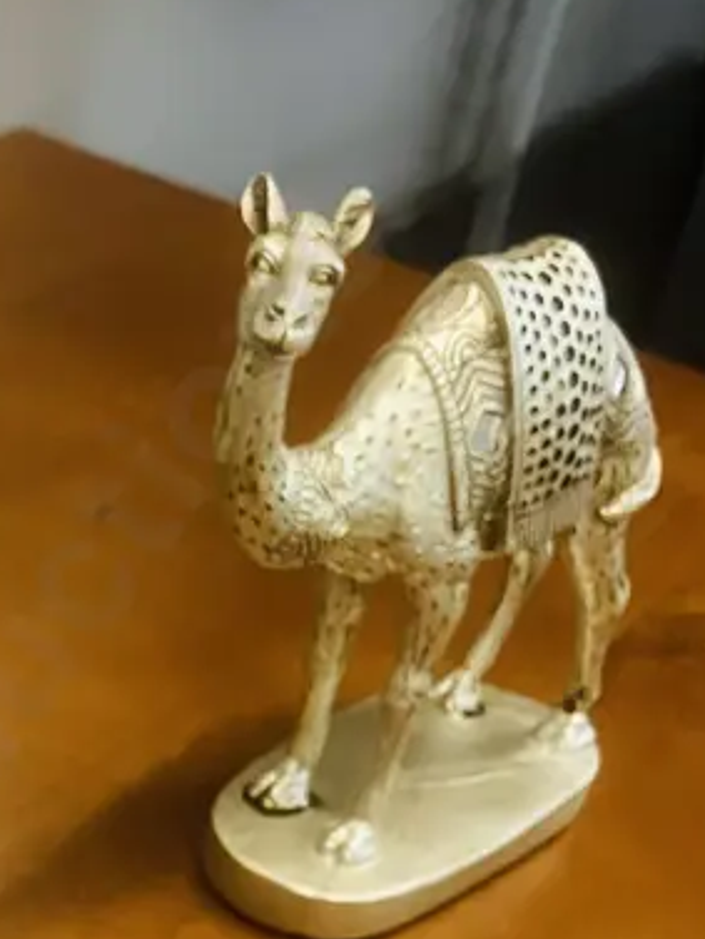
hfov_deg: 18.5
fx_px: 2063
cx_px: -115
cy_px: 849
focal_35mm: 76
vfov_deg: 24.9
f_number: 1.8
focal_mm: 3.99
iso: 200
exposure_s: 1/50
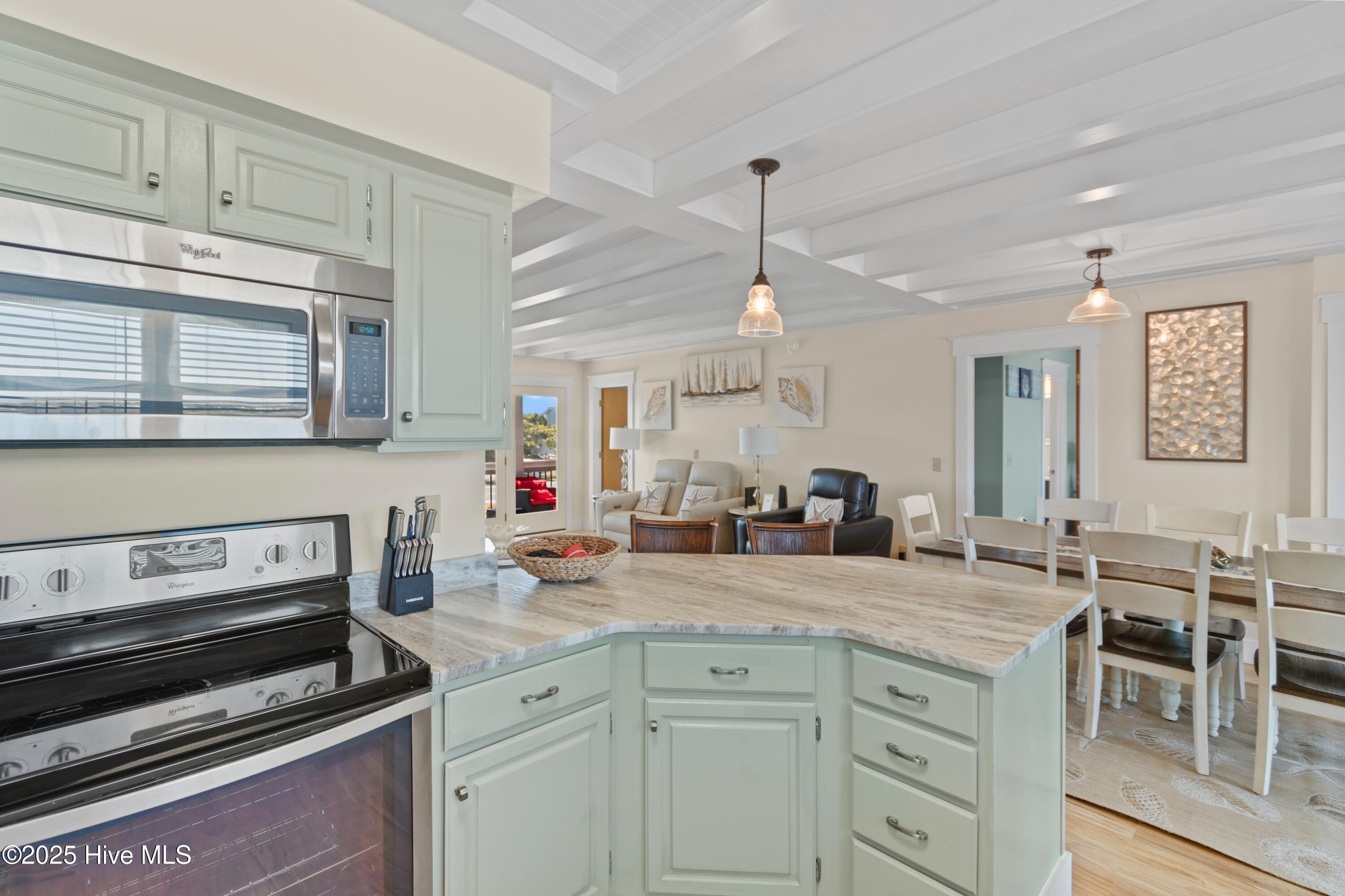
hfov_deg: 100.4
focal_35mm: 15
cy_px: 448
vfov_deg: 77.3
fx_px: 560
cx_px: 672
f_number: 4.5
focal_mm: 10
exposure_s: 1/1.25
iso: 100
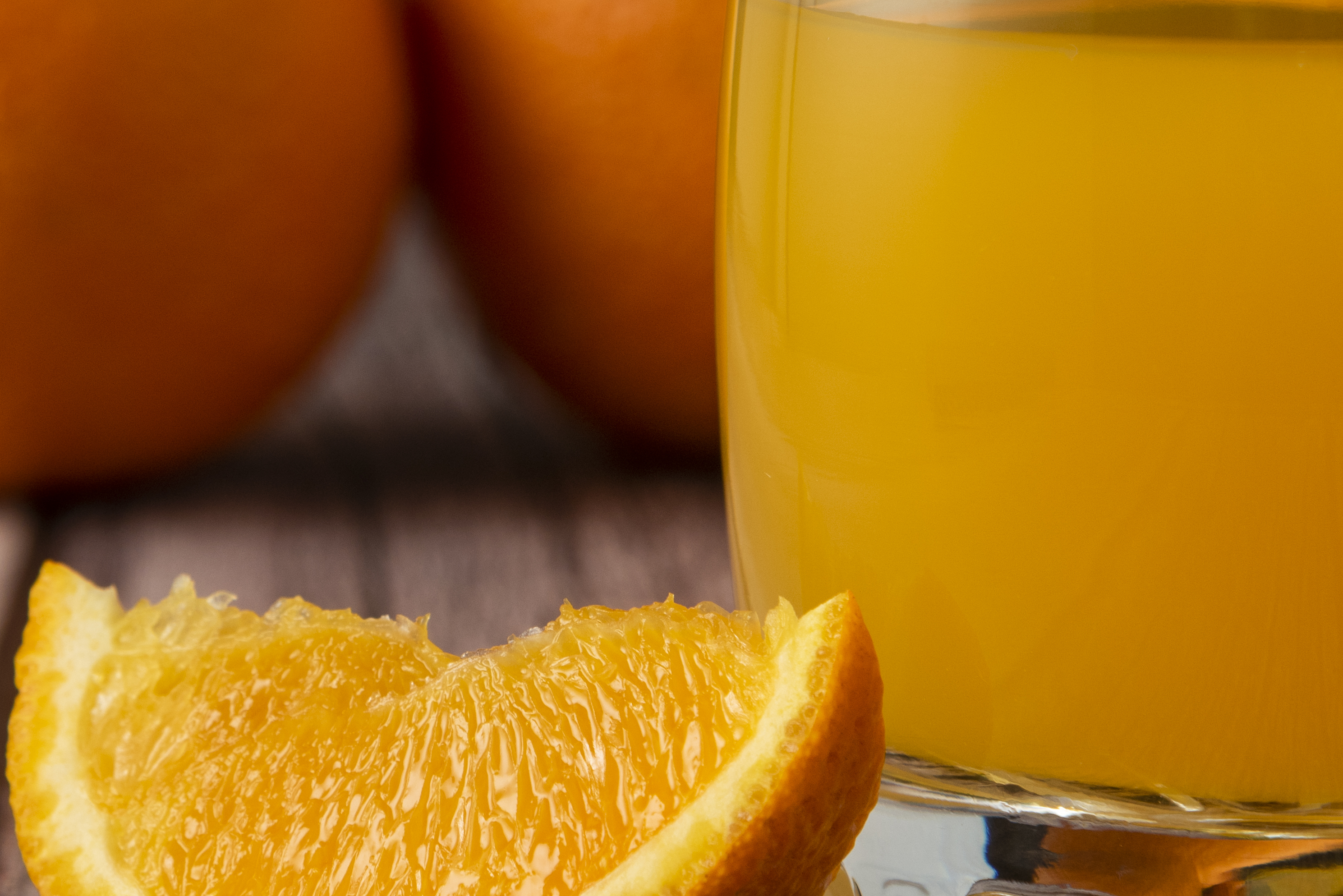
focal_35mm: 291
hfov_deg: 7.1
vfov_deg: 4.7
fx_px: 10858
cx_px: 407
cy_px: 245
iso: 250
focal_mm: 120
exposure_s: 1/100
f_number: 8
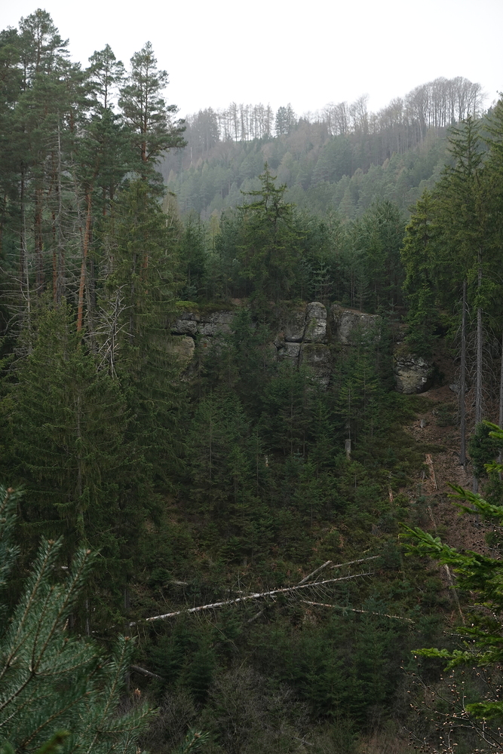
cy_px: 377
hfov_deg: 16.1
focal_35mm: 85
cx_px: 252
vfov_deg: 23.9
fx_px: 1781
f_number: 4
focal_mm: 31.46
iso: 125
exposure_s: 1/320
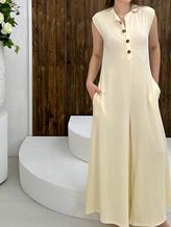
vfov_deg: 33.7
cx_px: 113
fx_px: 362
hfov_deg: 26.5
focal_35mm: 55
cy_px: 40
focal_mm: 2.69
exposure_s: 1/100
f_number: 1.9
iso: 32
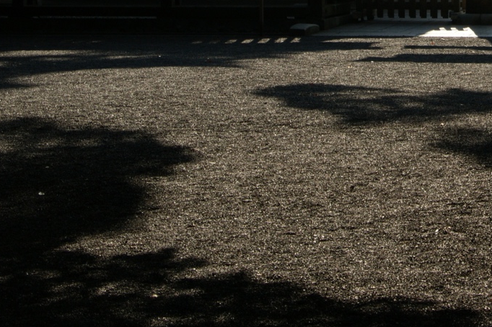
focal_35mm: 123
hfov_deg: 16.4
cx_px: 452
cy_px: -33
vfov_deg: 11.0
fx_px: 1682
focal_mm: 35
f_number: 13
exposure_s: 1/125
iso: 100
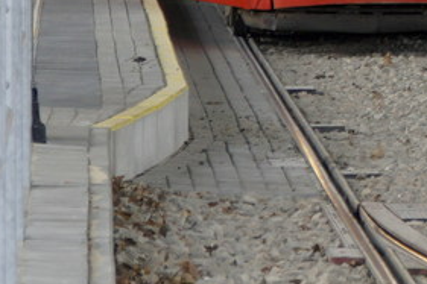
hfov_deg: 3.8
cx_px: 883
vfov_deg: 2.6
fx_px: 6282
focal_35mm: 530
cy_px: -311
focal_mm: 62
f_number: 4
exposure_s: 1/160
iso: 250
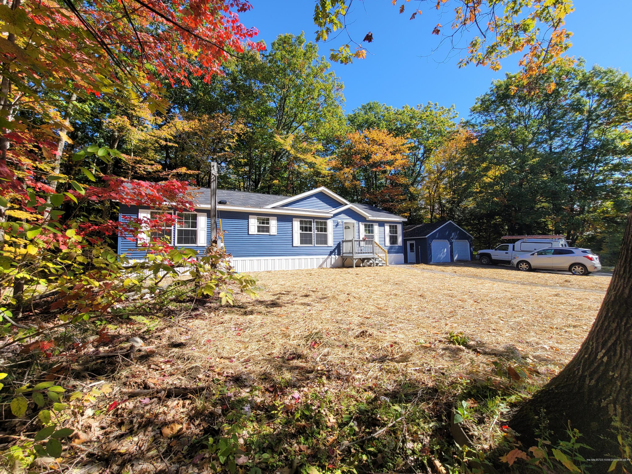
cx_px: 316
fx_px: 237
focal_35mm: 13
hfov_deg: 106.2
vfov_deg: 89.9
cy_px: 237
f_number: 2.2
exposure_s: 1/917
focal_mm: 2.2
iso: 64
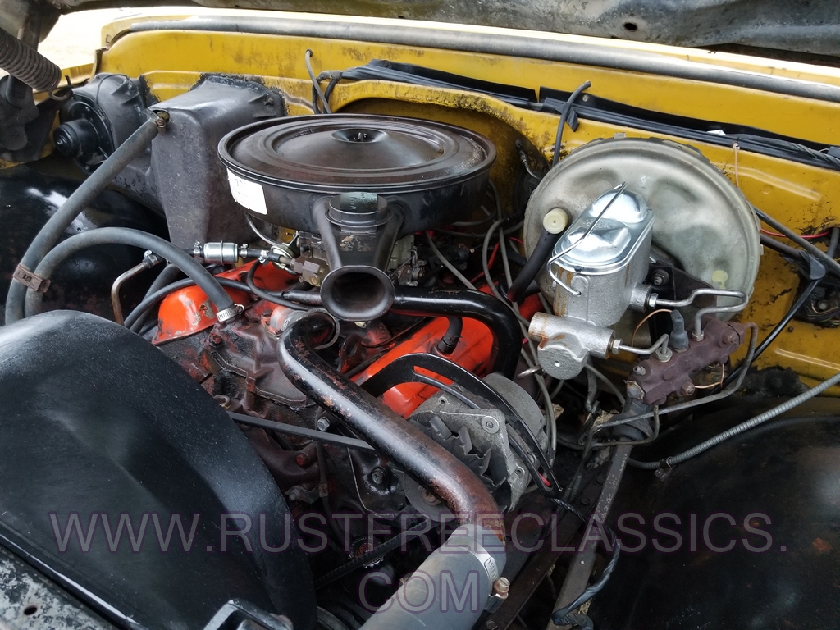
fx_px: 631
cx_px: 420
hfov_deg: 67.3
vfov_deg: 53.1
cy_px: 315
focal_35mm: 26
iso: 320
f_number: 1.7
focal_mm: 4.25
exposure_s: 1/10
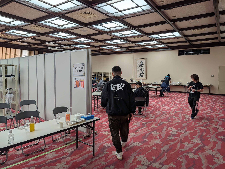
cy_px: 84
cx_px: 112
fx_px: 156
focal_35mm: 24
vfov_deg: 56.9
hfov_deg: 71.5
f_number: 1.68
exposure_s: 1/100
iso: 27
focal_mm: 6.9
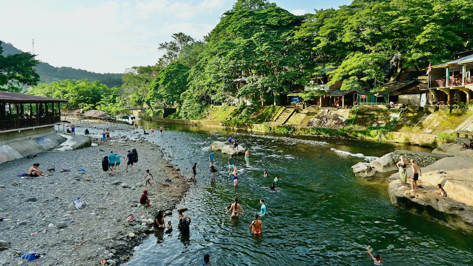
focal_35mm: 26
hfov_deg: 71.9
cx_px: 235
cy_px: 119
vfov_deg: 44.3
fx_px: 326
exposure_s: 1/320
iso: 400
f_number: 9
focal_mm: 16
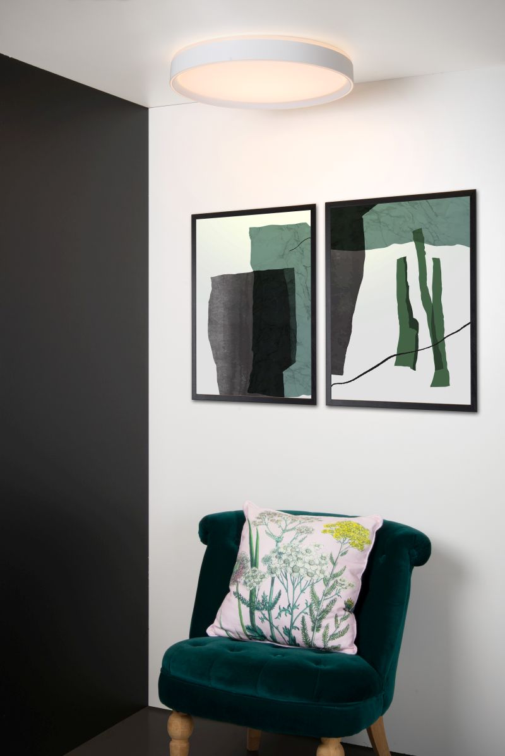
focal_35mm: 45
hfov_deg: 29.9
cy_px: 378
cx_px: 252
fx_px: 946
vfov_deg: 43.6
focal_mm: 45
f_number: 18
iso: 100
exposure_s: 1/15
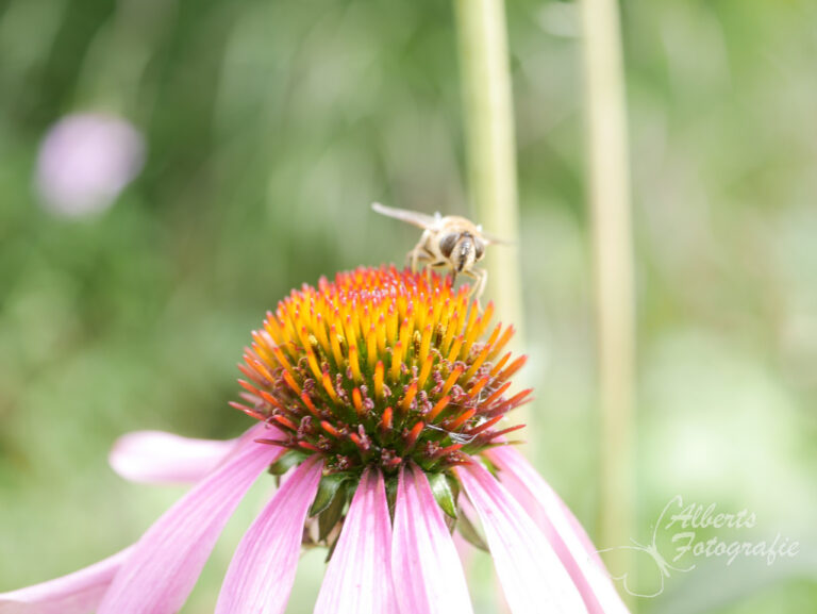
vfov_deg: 24.4
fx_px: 1417
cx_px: 408
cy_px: 307
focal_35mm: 60
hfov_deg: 32.2
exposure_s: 1/200
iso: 200
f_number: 2.8
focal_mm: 30
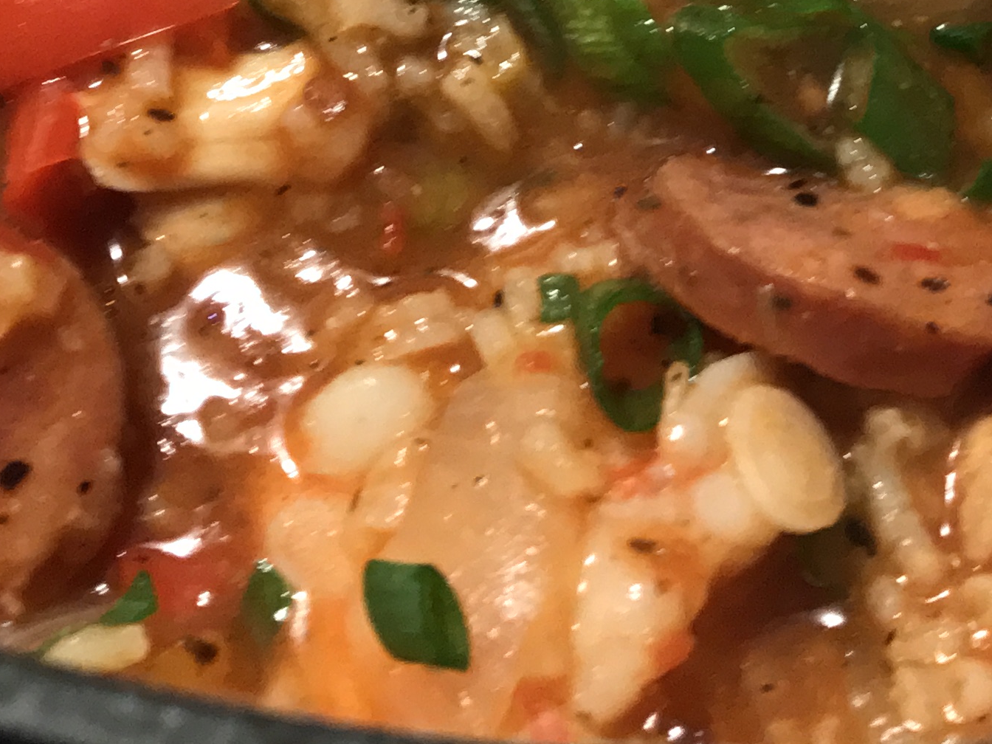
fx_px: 2407
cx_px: 677
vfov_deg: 16.1
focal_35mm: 84
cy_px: -369
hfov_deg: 23.2
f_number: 1.8
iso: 100
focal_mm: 3.99
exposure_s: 1/30
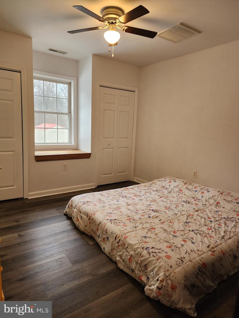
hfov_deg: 58.9
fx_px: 212
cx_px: 120
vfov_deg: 73.9
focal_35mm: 23
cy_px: 159
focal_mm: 6.4
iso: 400
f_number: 1.8
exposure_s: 1/120
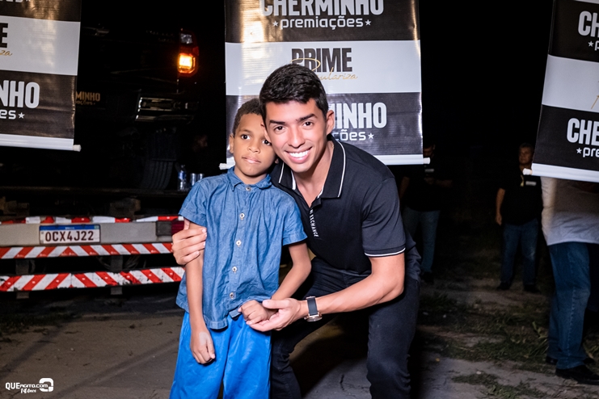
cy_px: 200
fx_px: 599
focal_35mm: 36
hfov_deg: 53.1
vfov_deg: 36.9
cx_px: 300
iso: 2500
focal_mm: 24
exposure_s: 1/200
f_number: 2.8
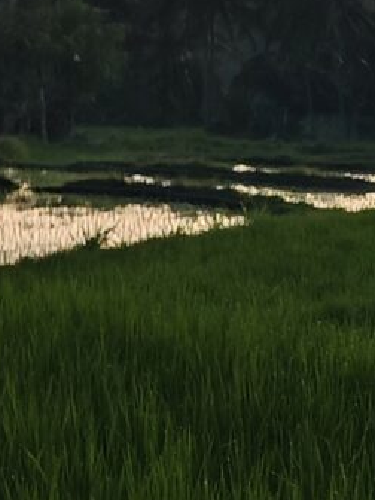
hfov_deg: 8.2
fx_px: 2528
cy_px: 180
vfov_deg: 11.3
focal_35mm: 175
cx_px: 695
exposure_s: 1/50.2
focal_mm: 6.55
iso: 400
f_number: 1.6
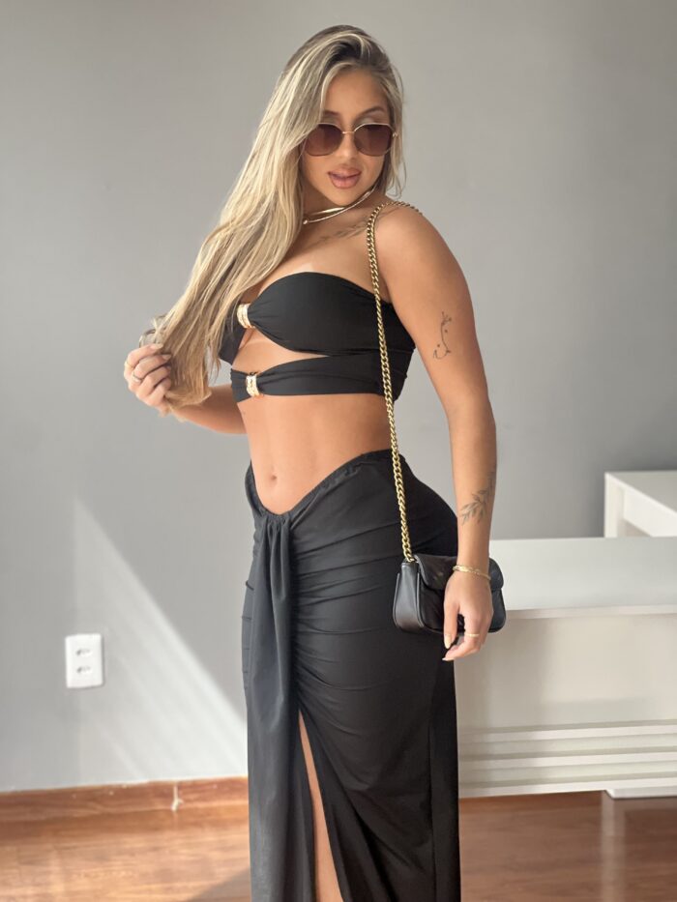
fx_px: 2007
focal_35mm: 77
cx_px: 338
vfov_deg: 25.3
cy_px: 451
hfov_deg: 19.1
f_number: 2.8
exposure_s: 1/121
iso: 160
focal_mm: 9
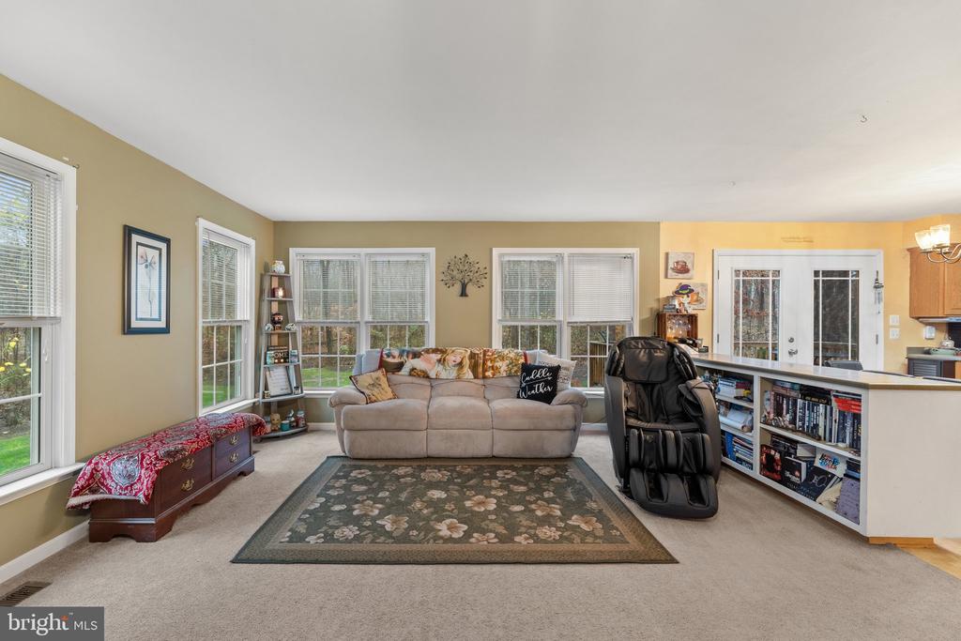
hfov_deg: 104.2
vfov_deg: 81.2
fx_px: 374
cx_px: 480
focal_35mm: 14
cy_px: 320
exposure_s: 1/2.5
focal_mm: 14
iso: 640
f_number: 8
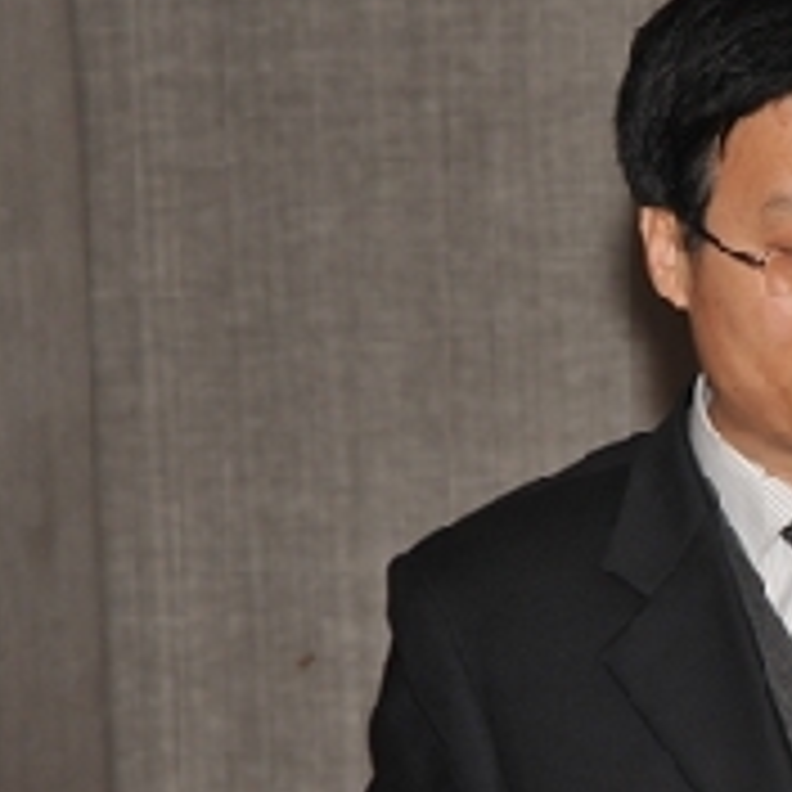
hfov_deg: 6.0
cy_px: 479
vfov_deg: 6.1
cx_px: 922
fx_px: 7481
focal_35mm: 289
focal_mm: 120
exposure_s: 1/60
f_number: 7.1
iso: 1000
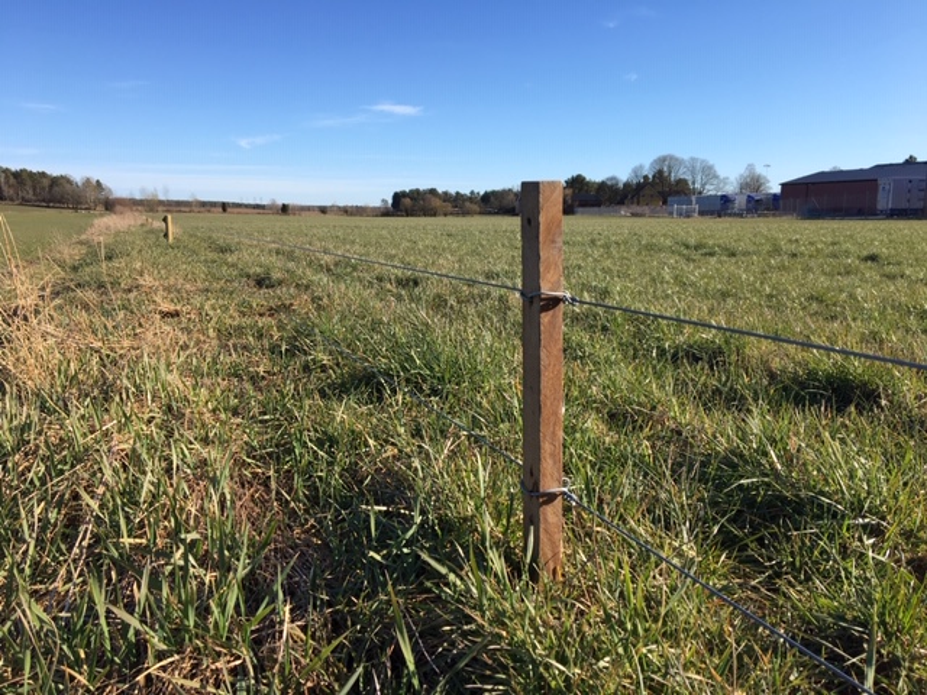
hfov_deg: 61.7
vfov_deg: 48.2
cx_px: 464
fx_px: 777
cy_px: 348
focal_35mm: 29
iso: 25
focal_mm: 4.15
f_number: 2.2
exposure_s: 1/864
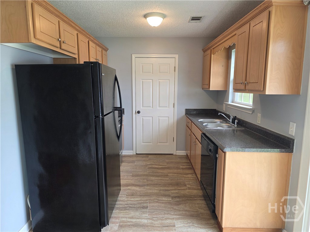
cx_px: 155
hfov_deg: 73.9
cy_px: 116
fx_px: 206
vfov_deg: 58.9
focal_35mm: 23
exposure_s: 1/120
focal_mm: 6.3
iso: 100
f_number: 1.7
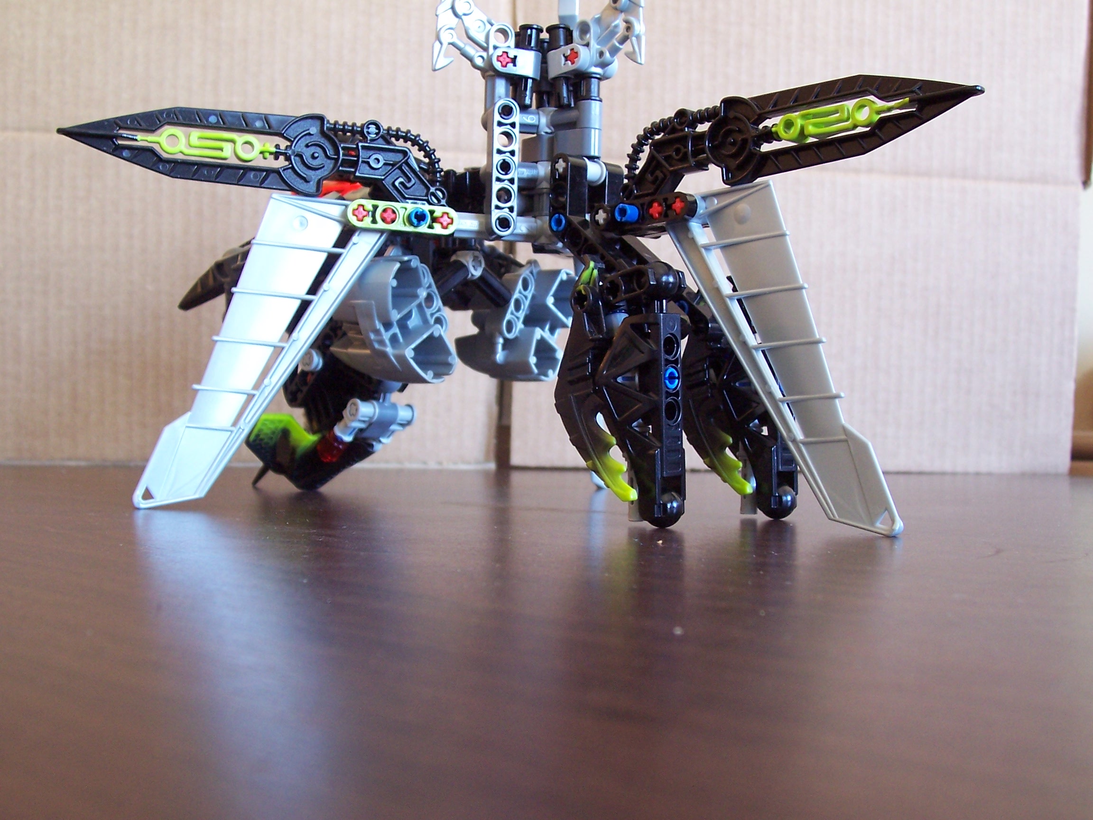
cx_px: 546
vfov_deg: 34.3
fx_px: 1326
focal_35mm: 42
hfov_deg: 44.8
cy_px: 410
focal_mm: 7
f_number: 3
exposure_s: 1/10
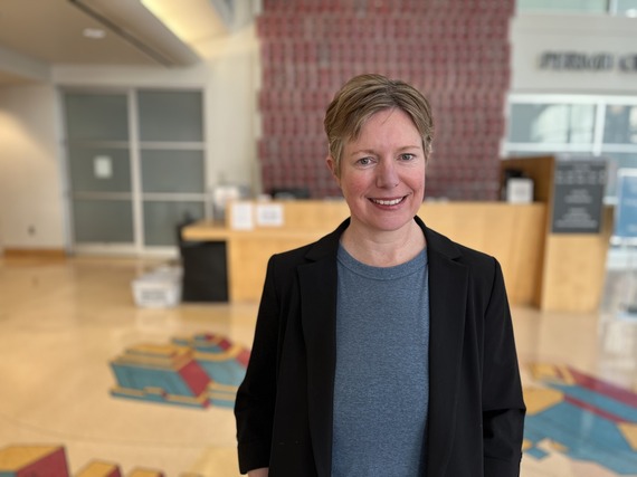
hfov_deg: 67.3
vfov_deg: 53.0
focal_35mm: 26
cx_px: 318
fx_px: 478
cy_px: 238
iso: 80
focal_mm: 5.1
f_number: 1.6
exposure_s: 1/60
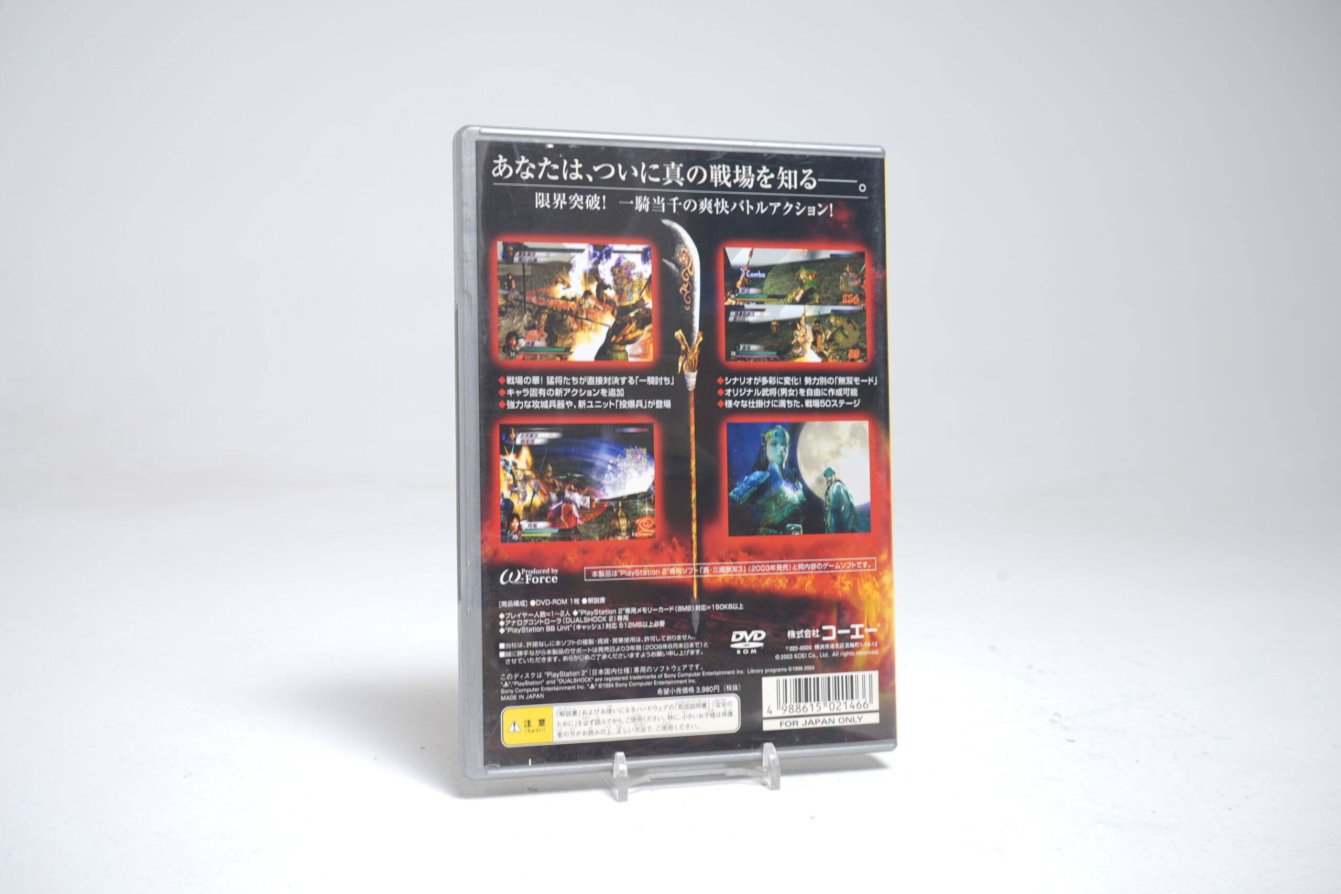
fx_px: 1266
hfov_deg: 55.8
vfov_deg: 38.9
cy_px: 447
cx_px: 670
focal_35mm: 34
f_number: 9
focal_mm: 34
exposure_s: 1/1.25
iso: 64
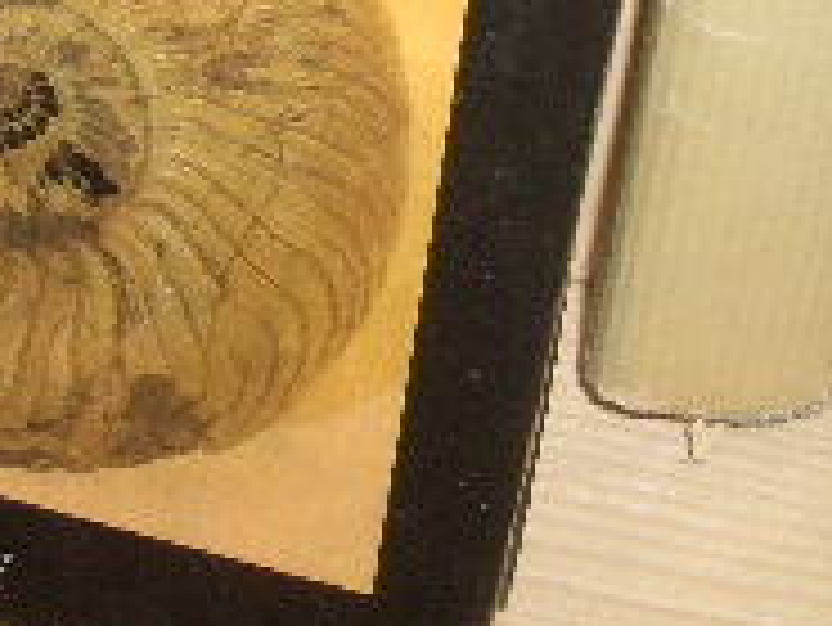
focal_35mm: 121
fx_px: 2910
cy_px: -216
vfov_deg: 11.9
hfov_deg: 15.8
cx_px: -81
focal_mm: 5.8
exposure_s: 1/60
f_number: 2.6
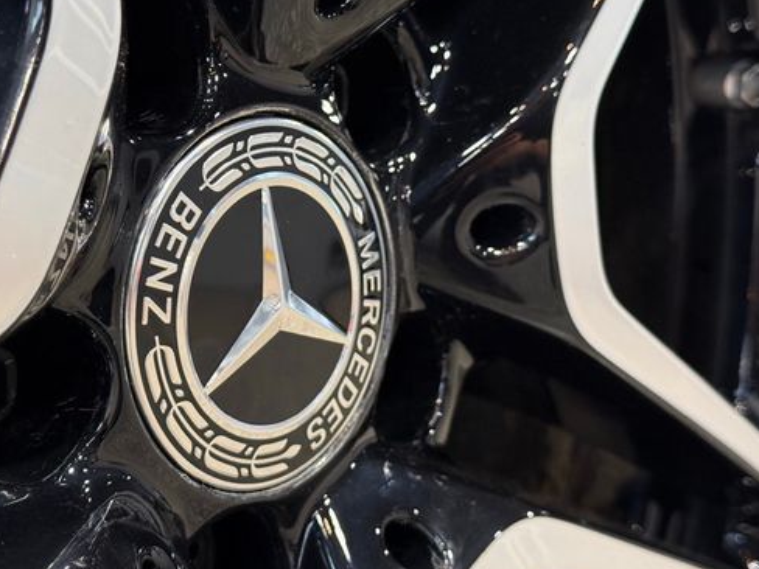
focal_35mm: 63
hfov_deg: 30.6
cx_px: 291
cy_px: 283
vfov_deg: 23.3
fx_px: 1381
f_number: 1.78
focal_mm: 6.76
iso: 200
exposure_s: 1/120
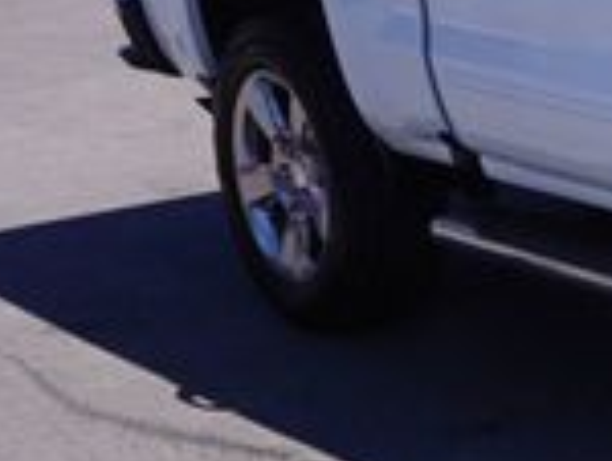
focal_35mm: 129
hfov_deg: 13.0
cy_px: 78
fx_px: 2285
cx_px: 1265
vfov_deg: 11.5
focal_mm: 21
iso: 100
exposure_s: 1/80
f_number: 13
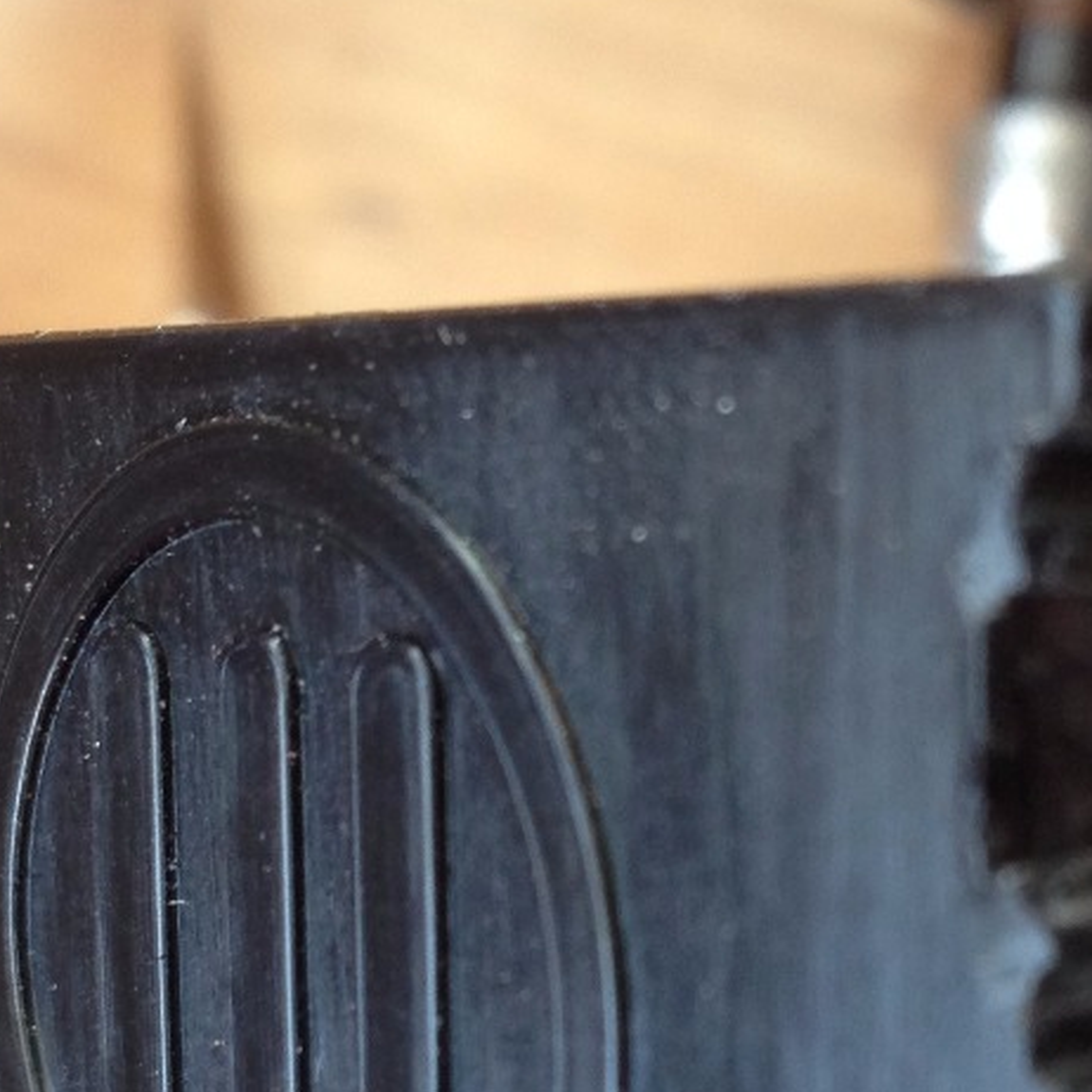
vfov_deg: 18.8
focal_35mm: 91
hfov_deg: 19.1
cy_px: 943
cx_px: 607
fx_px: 3248
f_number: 2.4
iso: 100
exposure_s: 1/20
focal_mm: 4.12
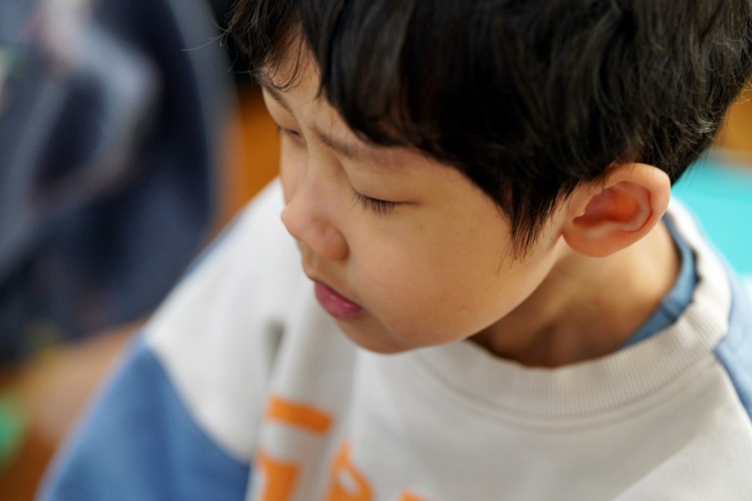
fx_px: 3405
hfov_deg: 12.6
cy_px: 250
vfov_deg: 8.4
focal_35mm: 163
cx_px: 376
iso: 1600
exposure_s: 1/200
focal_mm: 163
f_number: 3.2
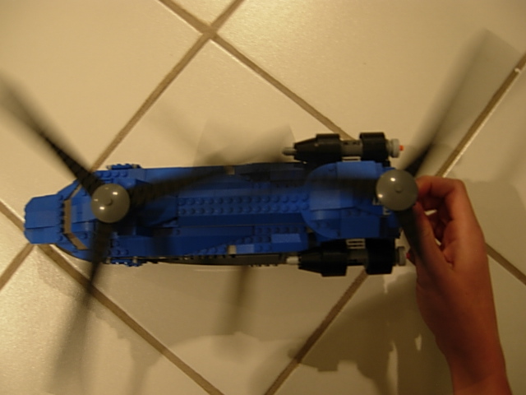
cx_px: 263
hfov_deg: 51.4
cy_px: 198
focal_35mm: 36
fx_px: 547
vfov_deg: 39.7
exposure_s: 1/4
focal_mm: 7.5
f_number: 2.7
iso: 66
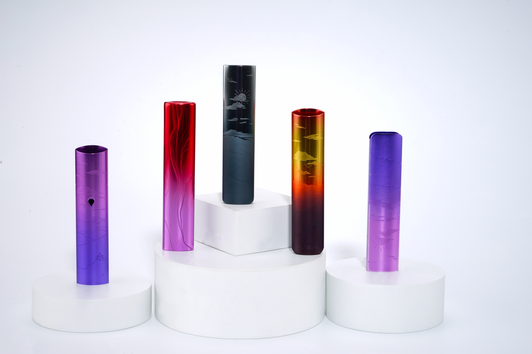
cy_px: 177
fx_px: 1034
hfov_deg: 28.8
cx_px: 266
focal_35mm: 70
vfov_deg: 19.5
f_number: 22
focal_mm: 70
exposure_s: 1/125
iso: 50
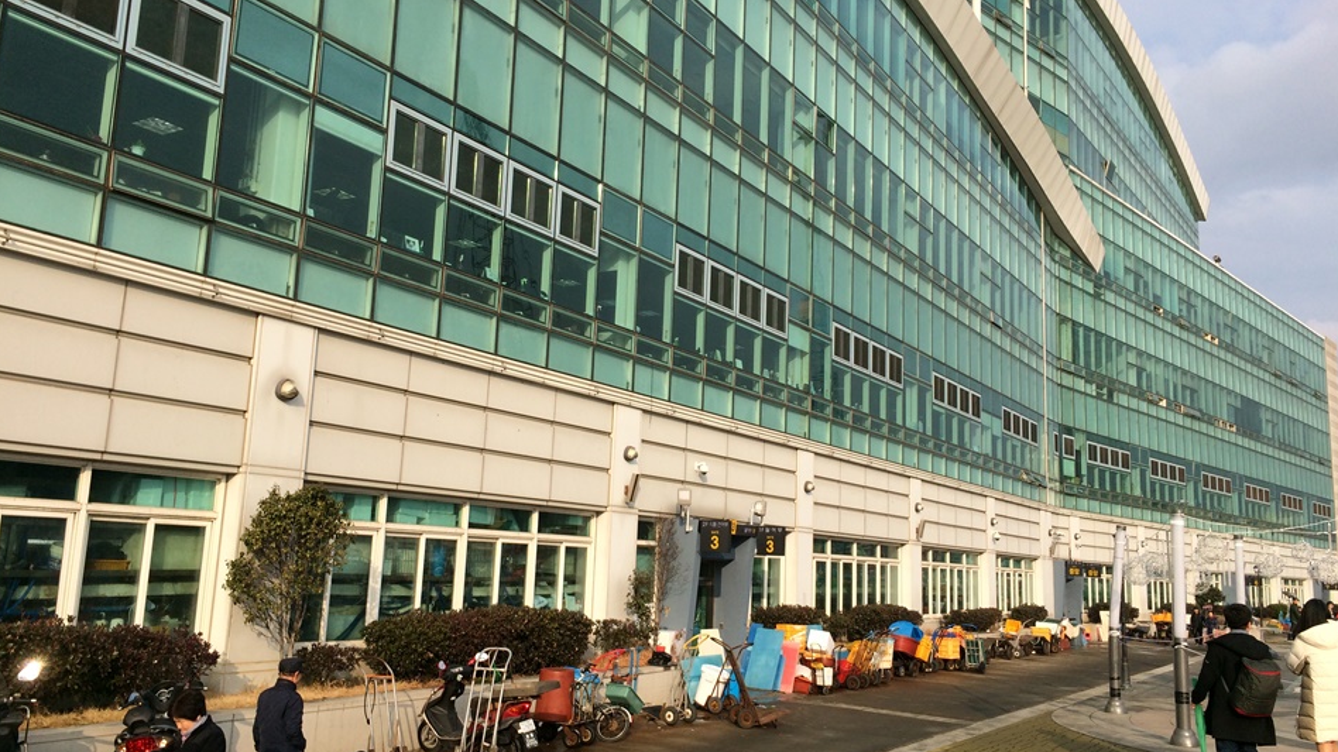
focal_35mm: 32
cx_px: 670
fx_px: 1135
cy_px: 367
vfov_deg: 36.7
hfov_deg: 61.0
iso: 32
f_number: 2.2
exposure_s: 1/1580
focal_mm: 4.15
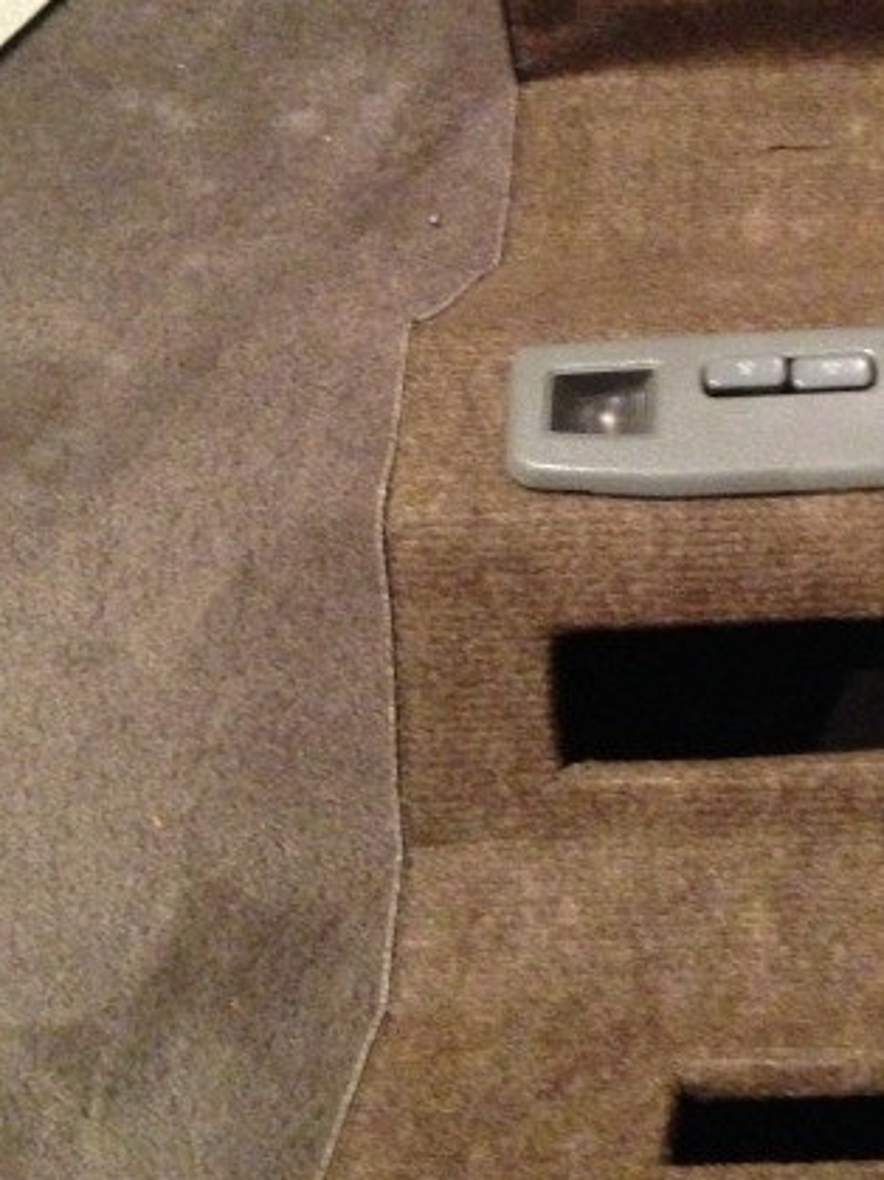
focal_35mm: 63
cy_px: 448
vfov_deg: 30.6
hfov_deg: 22.7
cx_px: 785
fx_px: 2146
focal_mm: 4.1
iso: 800
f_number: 2.4
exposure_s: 1/15
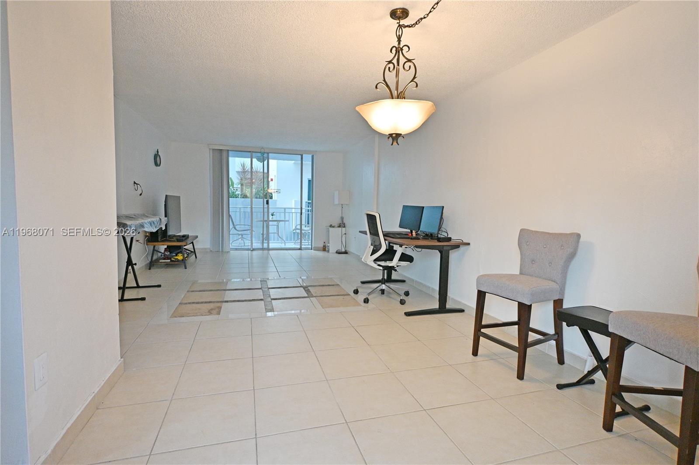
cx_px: 350
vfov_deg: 67.4
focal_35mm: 18
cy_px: 232
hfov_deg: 90.0
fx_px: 349
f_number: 4.8
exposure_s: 1/60
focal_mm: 12
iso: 800
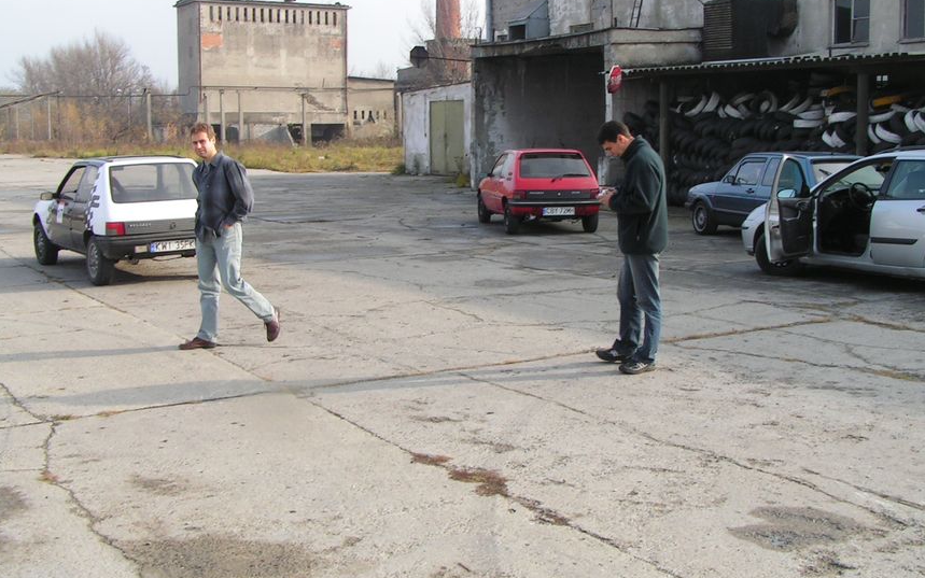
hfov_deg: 44.3
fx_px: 1134
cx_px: 513
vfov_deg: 28.5
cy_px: 234
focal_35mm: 45
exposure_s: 1/125
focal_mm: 6.3
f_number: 5.6
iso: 50
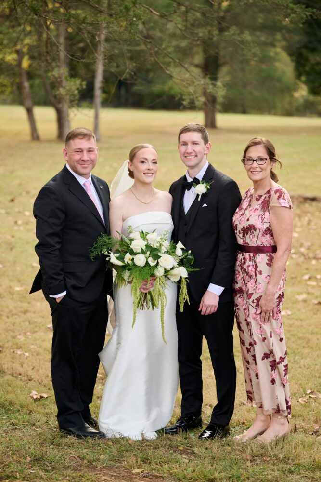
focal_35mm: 87
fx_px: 1163
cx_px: 160
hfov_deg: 15.7
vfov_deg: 23.4
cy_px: 241
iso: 640
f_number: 3.2
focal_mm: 87
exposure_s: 1/800
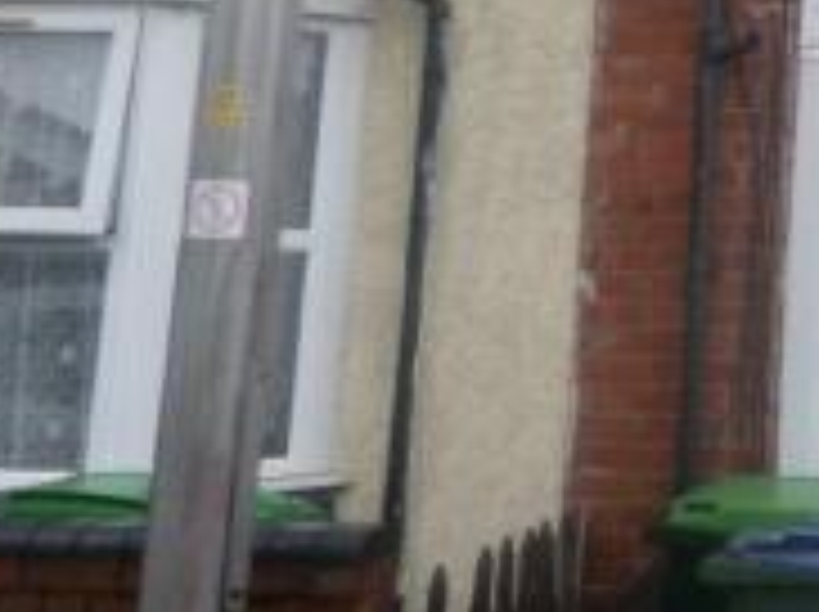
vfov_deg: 18.2
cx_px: 1136
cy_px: -115
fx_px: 1819
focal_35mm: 77
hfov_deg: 22.1
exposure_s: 1/350
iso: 80
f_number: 3.1
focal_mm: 4.3
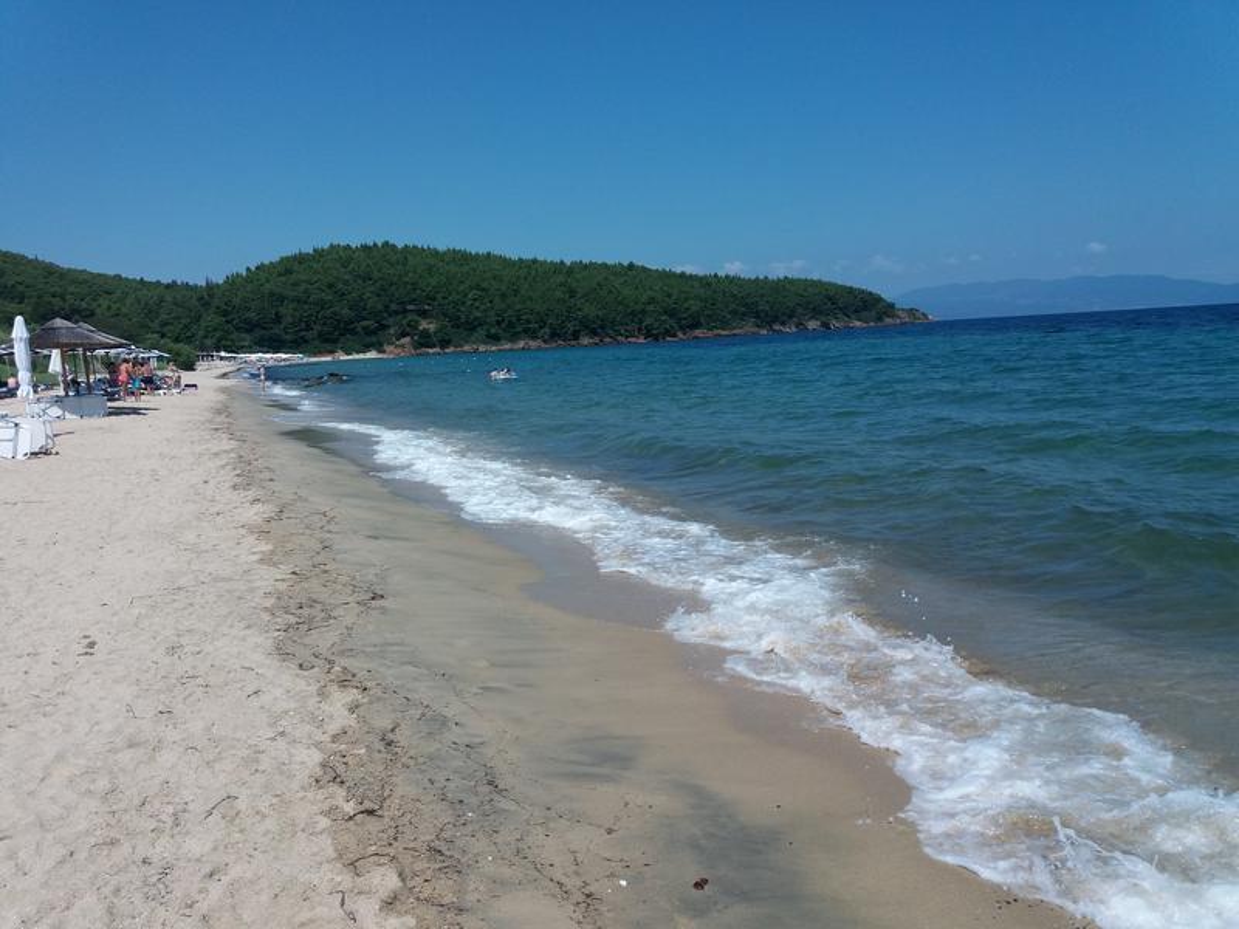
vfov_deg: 49.7
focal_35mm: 28
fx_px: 1002
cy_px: 464
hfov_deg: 63.4
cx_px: 620
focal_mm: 3.7
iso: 64
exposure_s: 1/2839
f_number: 1.9
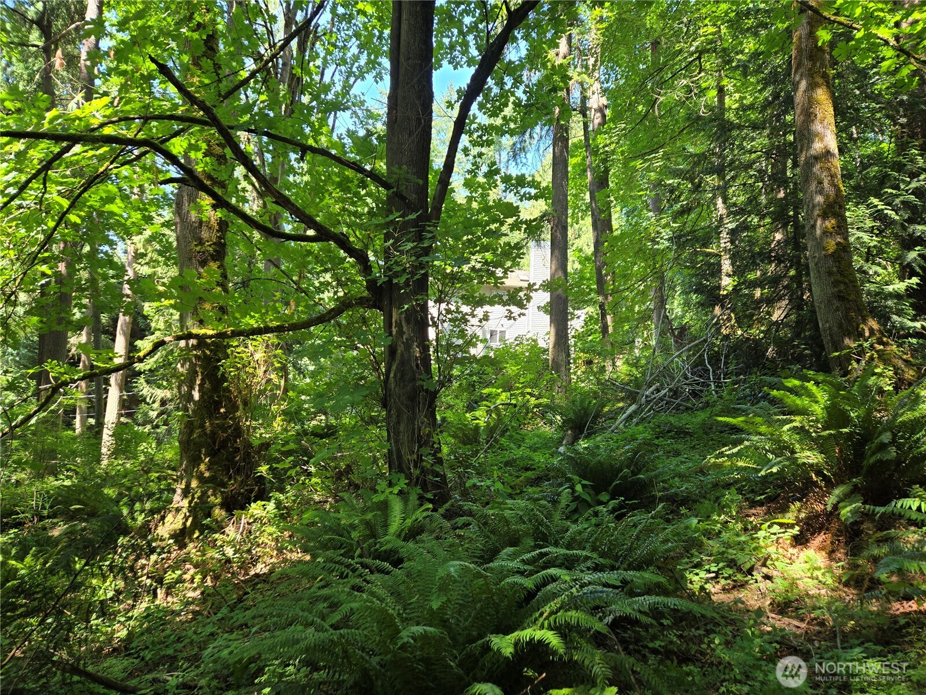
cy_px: 348
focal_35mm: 23
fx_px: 615
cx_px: 463
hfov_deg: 73.9
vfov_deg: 58.9
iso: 50
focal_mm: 5.4
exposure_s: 1/180
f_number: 1.8
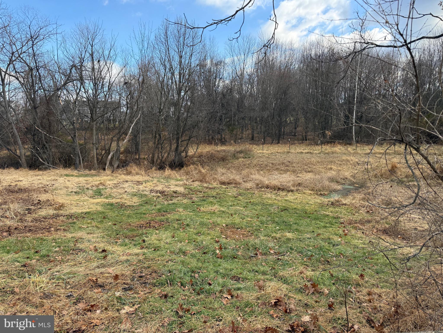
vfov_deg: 56.8
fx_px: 307
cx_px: 222
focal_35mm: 24
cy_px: 166
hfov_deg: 71.6
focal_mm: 6.76
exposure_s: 1/1361
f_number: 1.78
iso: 100
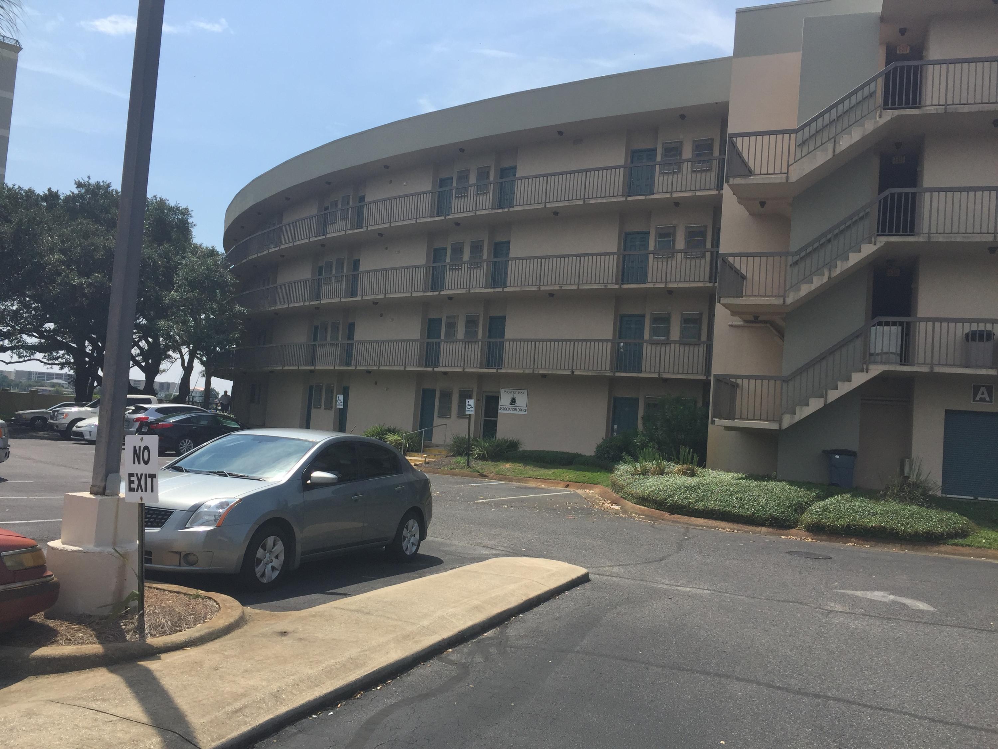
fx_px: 836
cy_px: 374
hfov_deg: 61.7
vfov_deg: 48.2
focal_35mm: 29
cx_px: 499
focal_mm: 4.15
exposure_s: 1/2825
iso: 32
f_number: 2.2
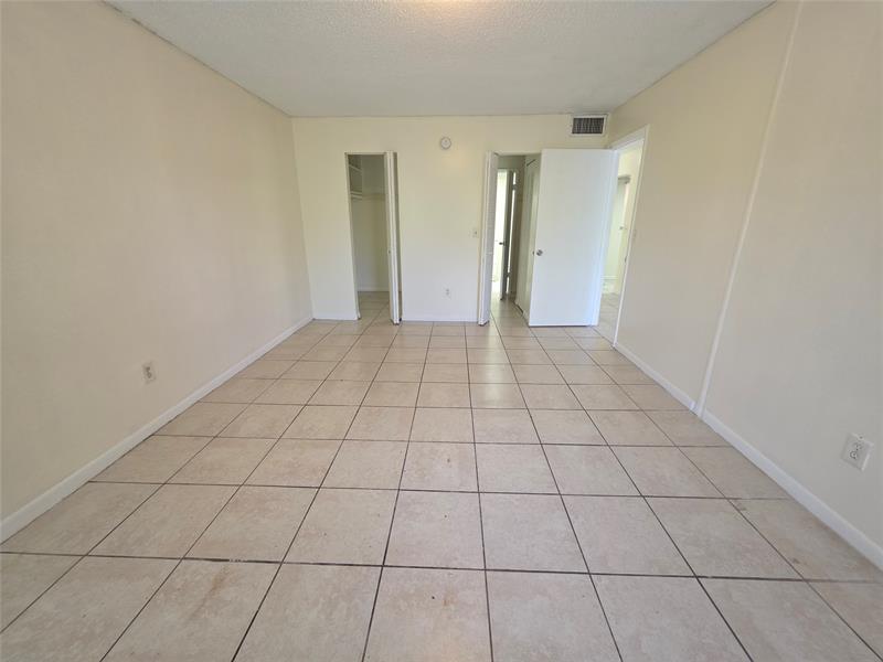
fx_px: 332
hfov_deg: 106.2
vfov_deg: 89.9
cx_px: 442
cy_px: 331
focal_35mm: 13
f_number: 1.9
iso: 200
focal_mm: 2.2
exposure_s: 1/120
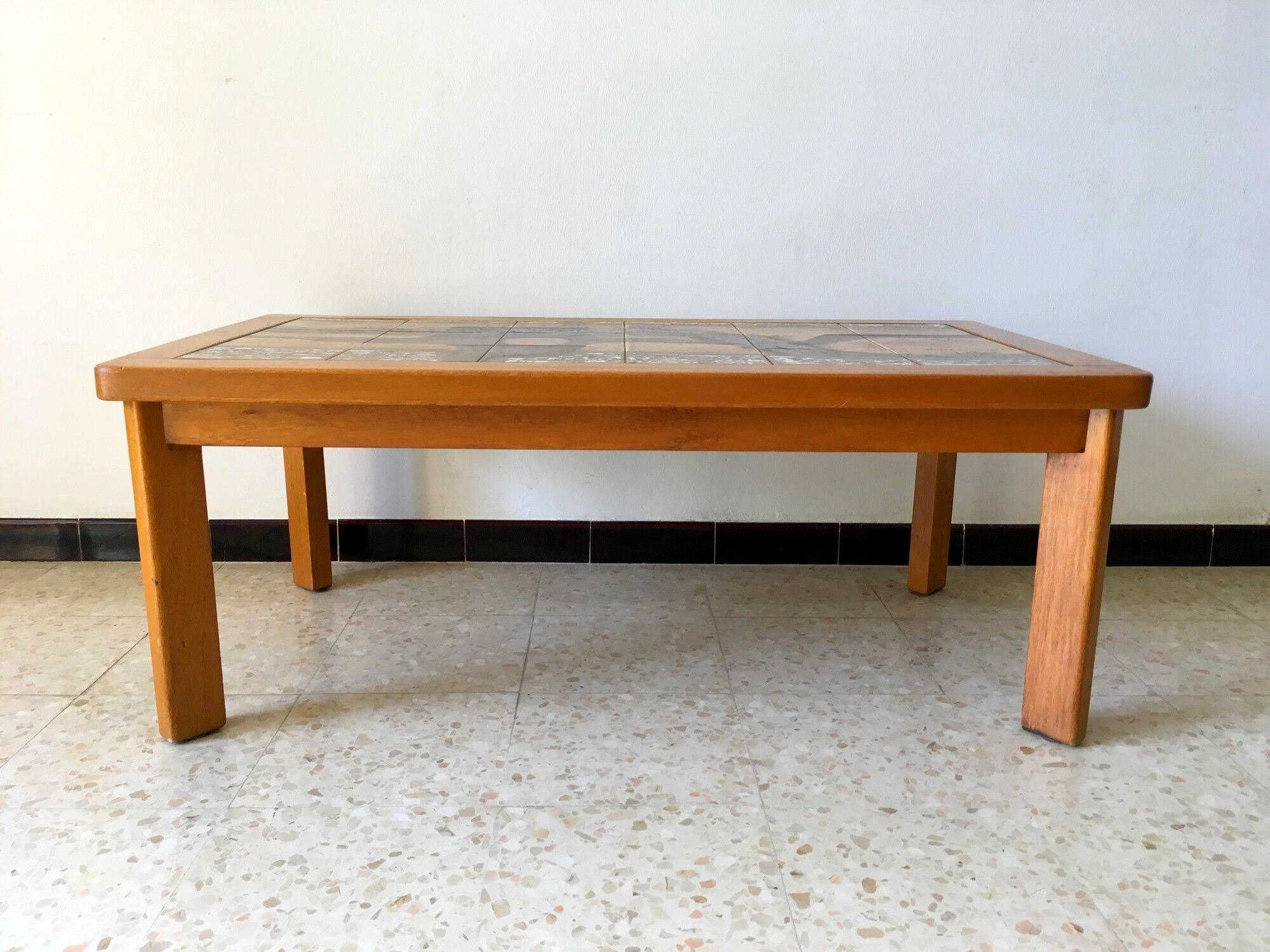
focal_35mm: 29
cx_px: 635
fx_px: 1064
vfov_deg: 48.2
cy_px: 476
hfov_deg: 61.7
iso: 25
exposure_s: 1/33
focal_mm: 4.15
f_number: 2.2
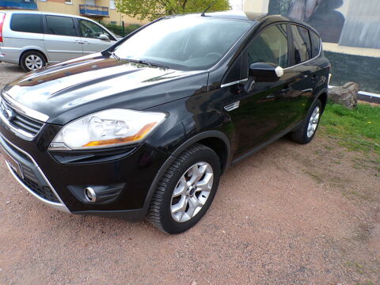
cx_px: 190
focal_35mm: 24
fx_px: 263
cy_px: 142
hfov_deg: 71.6
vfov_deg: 56.8
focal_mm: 4.3
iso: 100
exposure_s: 1/105
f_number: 4.4
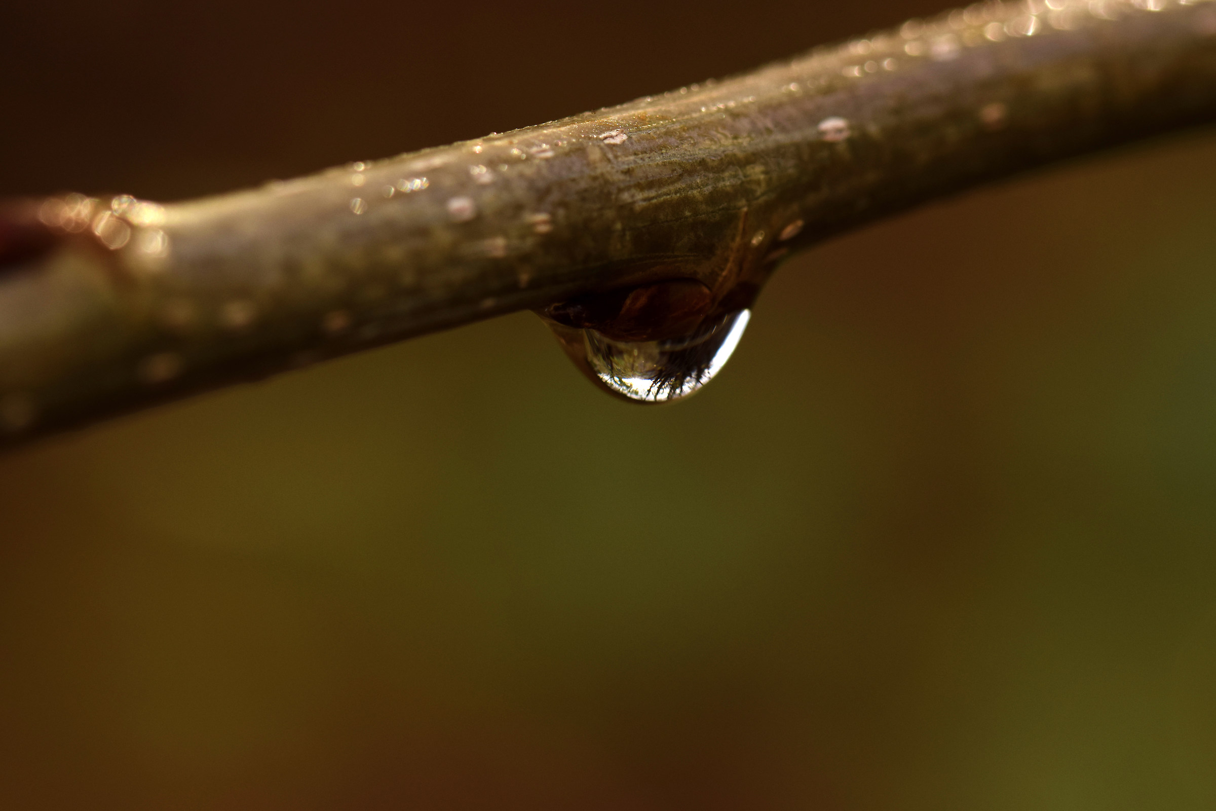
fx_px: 5320
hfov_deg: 13.0
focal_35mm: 158
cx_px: 608
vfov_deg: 8.7
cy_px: 406
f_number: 10
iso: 250
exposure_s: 1/320
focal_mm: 105
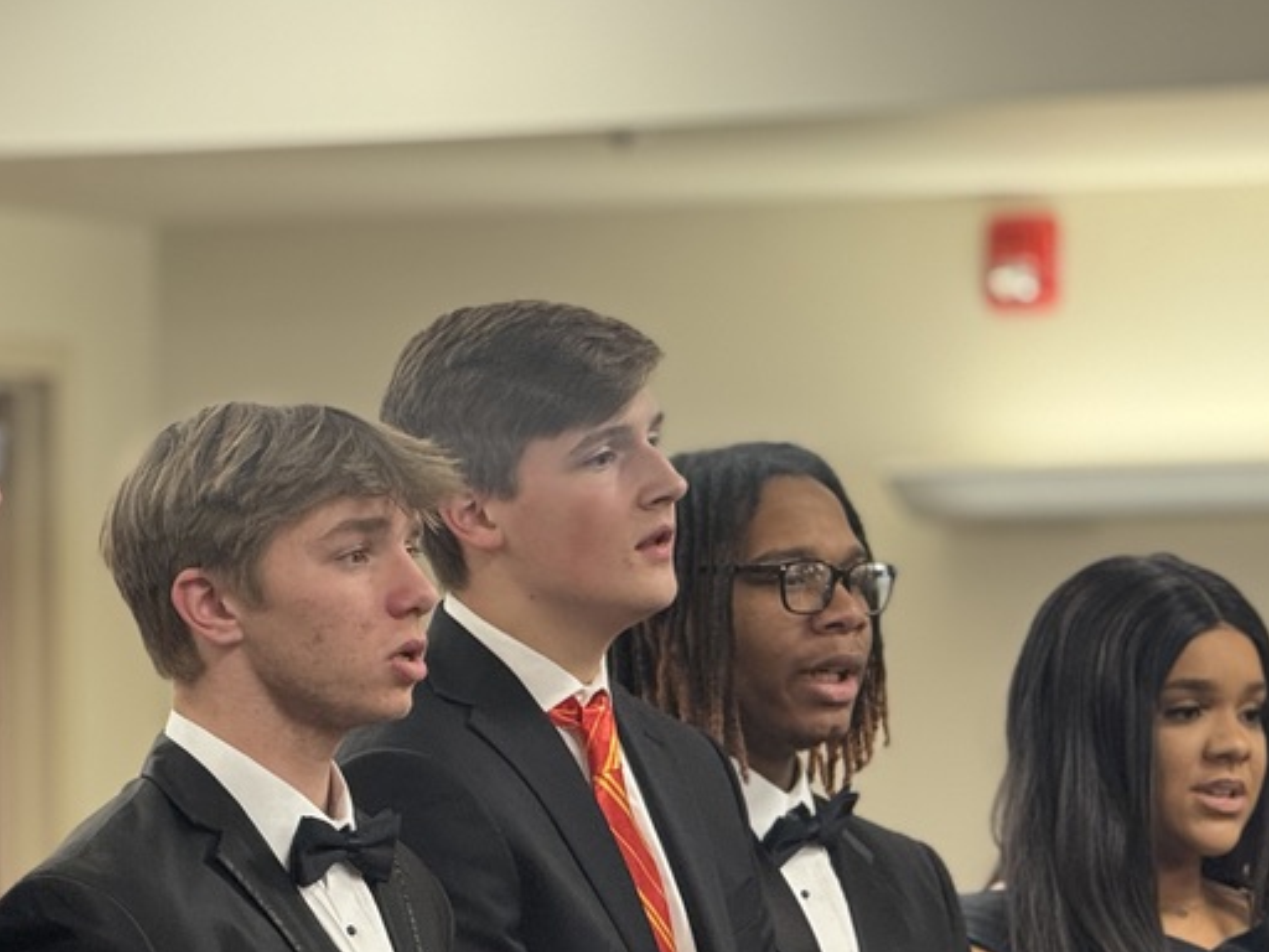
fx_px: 8798
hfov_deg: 8.2
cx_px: 35
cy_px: 897
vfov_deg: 6.2
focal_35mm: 240
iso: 125
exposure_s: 1/60
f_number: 2.8
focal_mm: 15.66
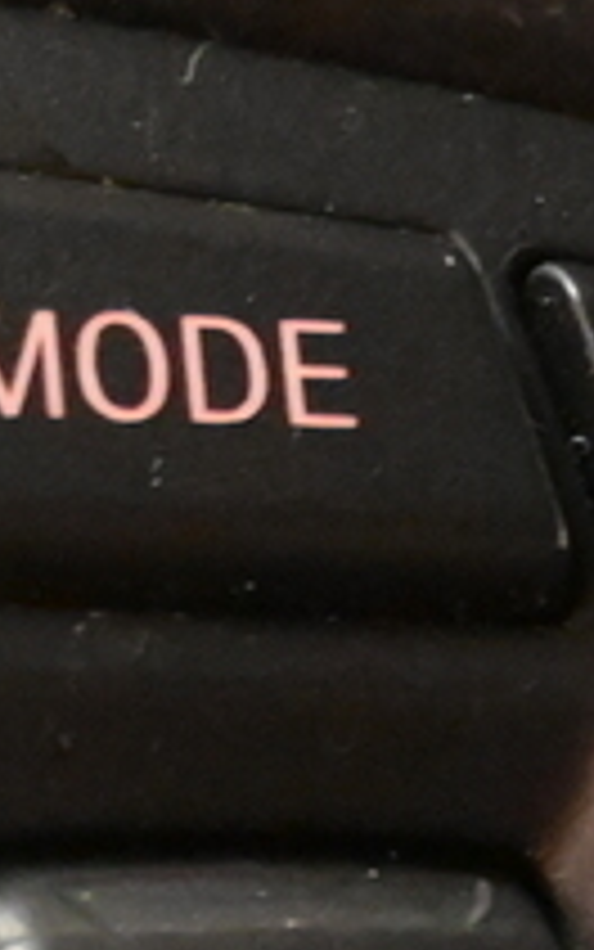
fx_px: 7299
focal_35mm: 282
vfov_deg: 7.4
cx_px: 549
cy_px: 1031
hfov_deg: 4.7
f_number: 4.5
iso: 6400
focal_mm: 24
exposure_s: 1/80
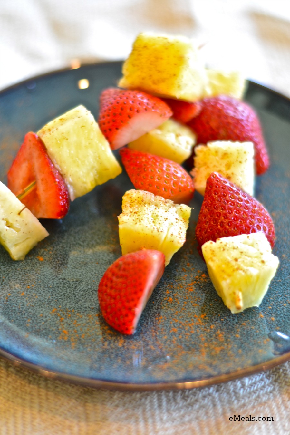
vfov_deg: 27.0
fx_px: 906
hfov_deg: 18.2
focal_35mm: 75
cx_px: 145
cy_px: 218
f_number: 2.5
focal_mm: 50
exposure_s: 1/60
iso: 400
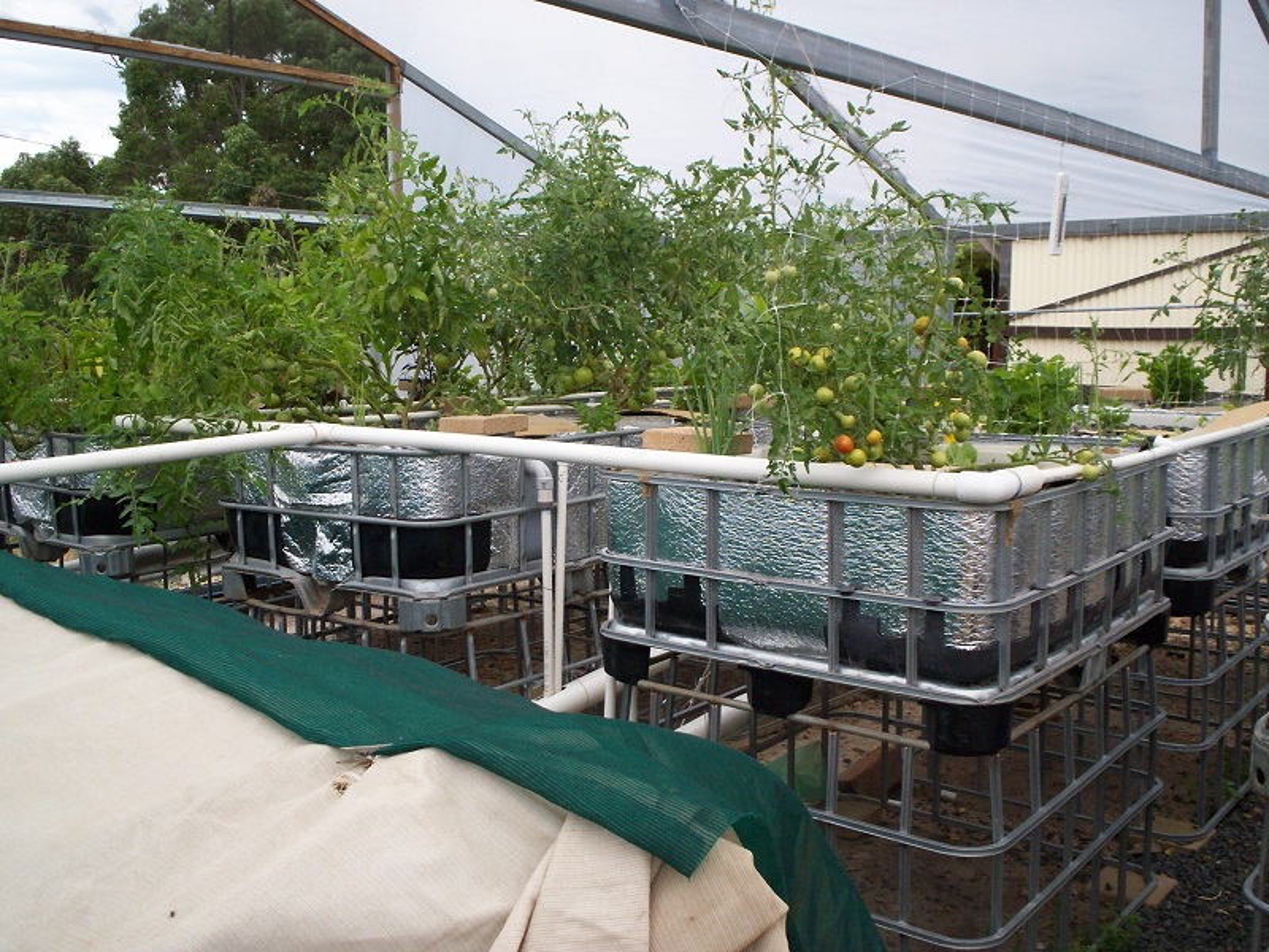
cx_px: 634
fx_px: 1320
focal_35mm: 36
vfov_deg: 39.7
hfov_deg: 51.4
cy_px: 476
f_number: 4.5
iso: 100
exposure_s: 1/312
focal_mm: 5.9
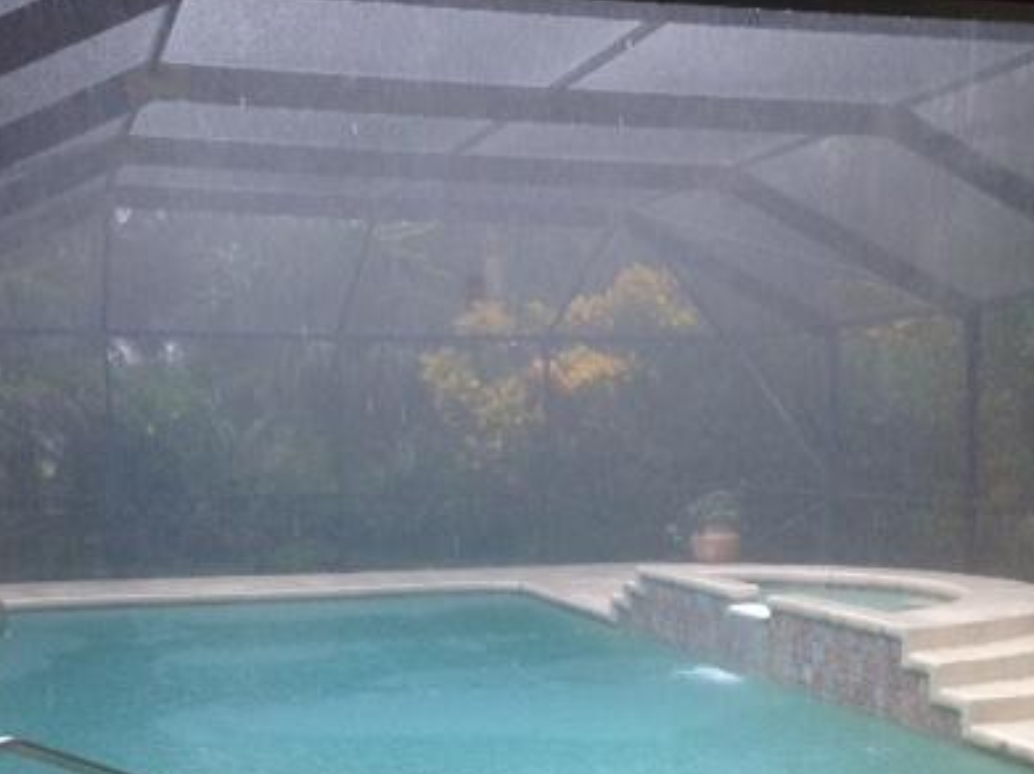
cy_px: 621
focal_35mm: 54
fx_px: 1613
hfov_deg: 35.5
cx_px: 487
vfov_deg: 26.5
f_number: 2.4
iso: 64
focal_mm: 4.12
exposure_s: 1/120
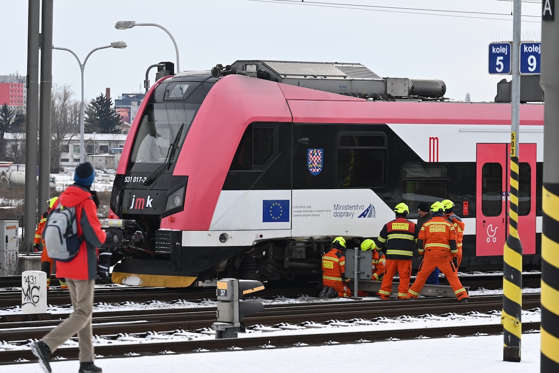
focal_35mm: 165
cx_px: 280
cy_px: 186
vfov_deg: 8.3
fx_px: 2562
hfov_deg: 12.5
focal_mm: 110
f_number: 5.6
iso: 100
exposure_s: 1/250
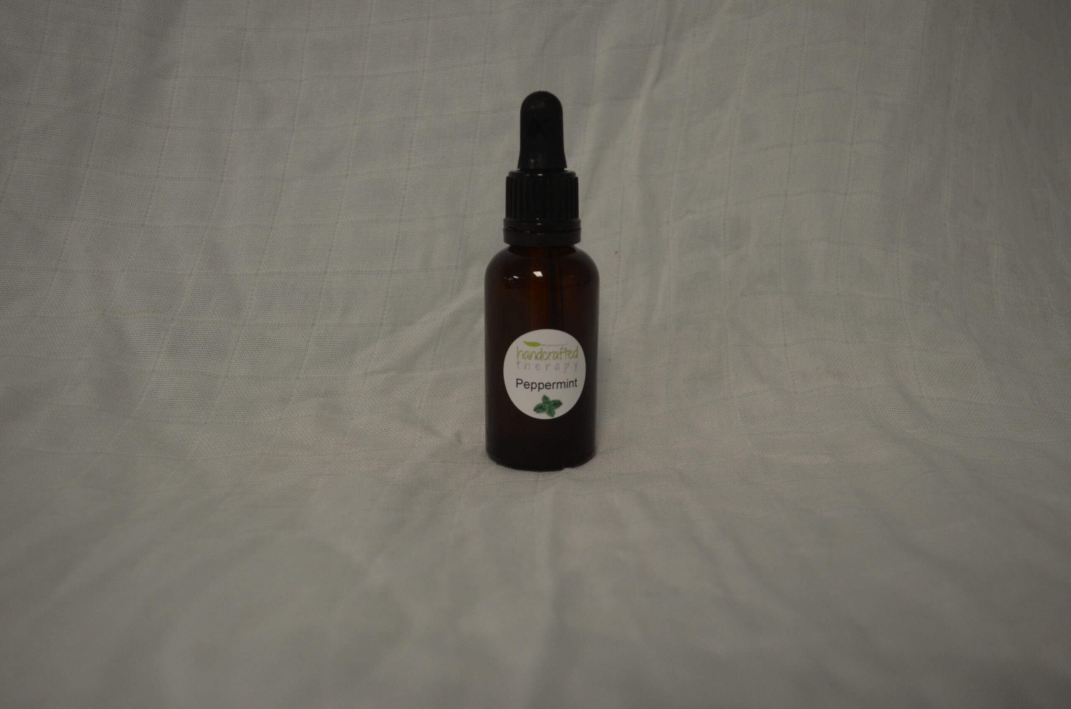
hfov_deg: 57.3
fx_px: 980
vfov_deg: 39.8
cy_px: 354
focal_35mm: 33
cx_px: 536
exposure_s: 1/60
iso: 400
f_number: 4
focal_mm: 22
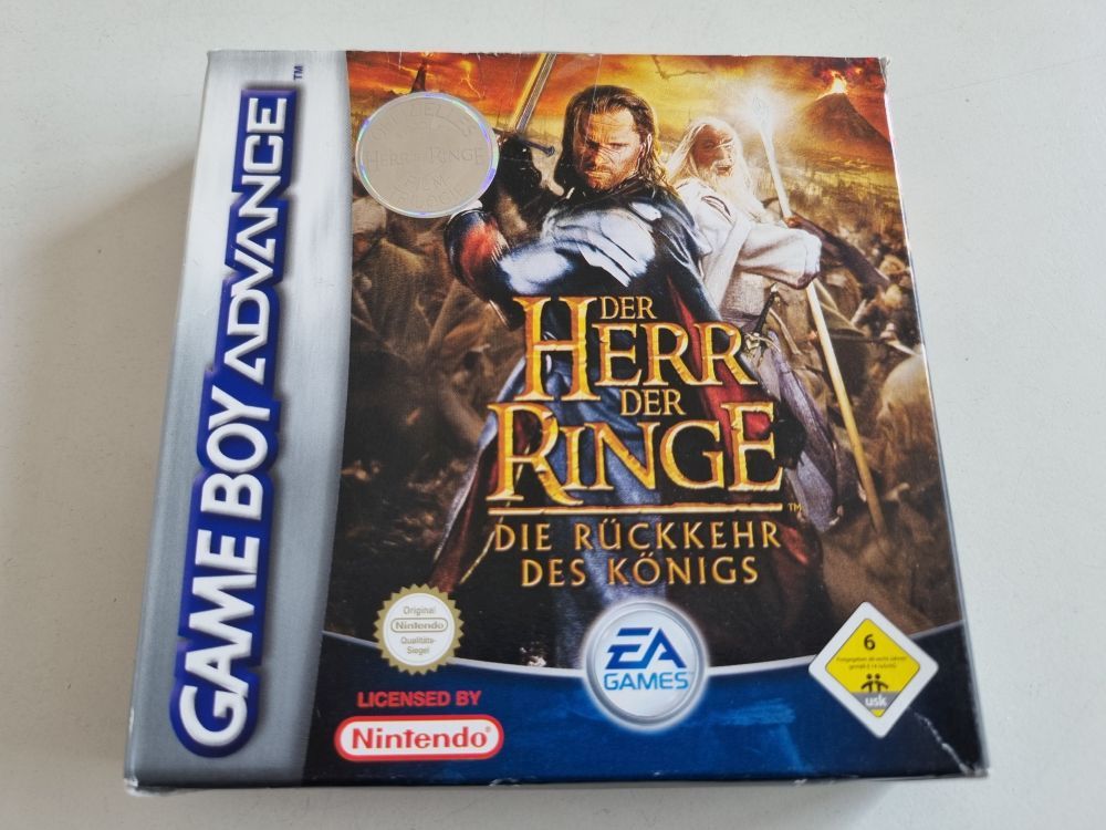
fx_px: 831
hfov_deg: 67.3
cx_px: 553
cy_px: 415
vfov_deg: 53.1
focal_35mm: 26
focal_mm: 5.4
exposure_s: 1/100
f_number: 1.8
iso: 80
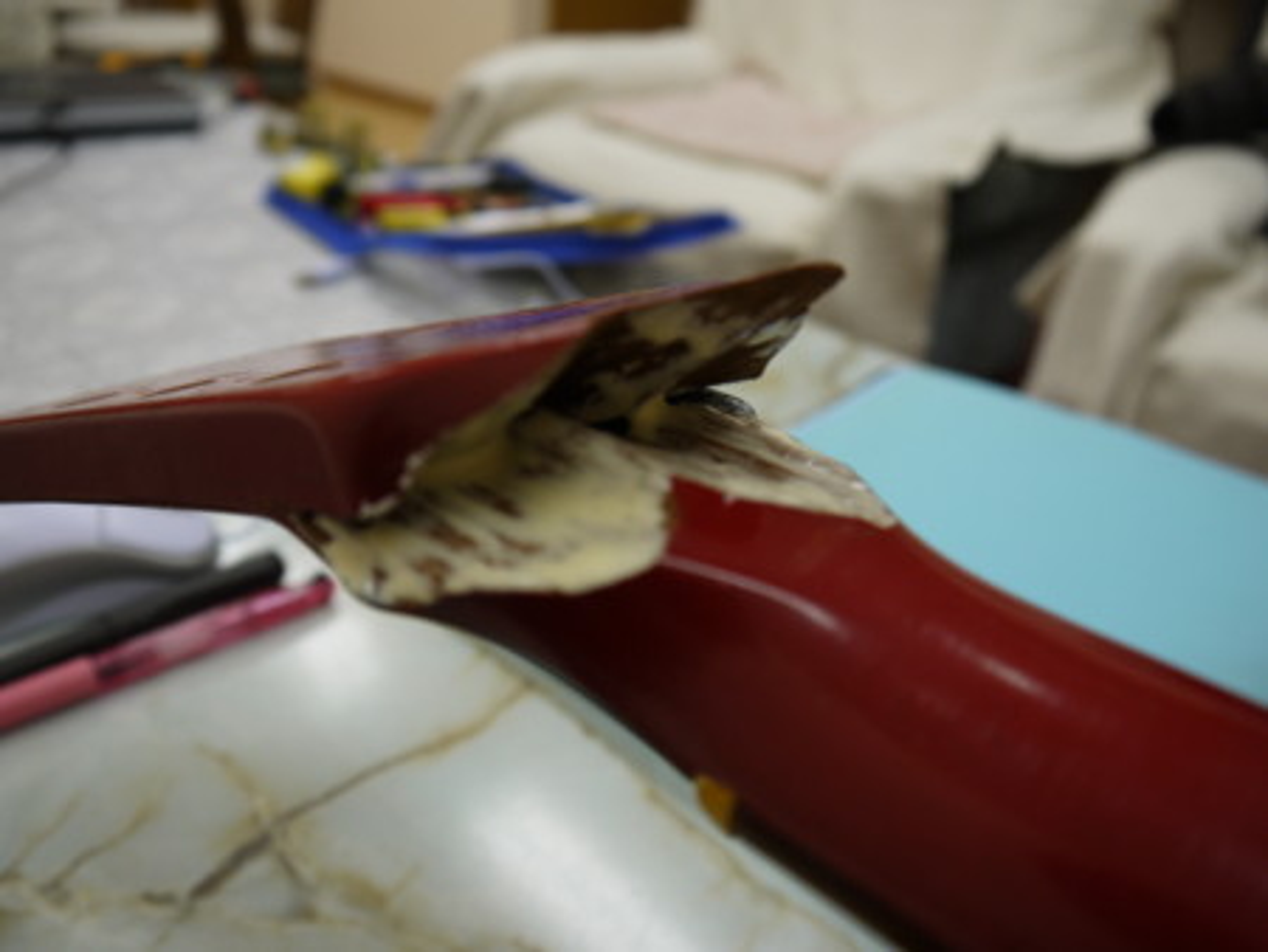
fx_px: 1100
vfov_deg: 46.8
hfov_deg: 59.9
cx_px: 634
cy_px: 476
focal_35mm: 30
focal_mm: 15
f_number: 3.6
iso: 250
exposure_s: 1/60
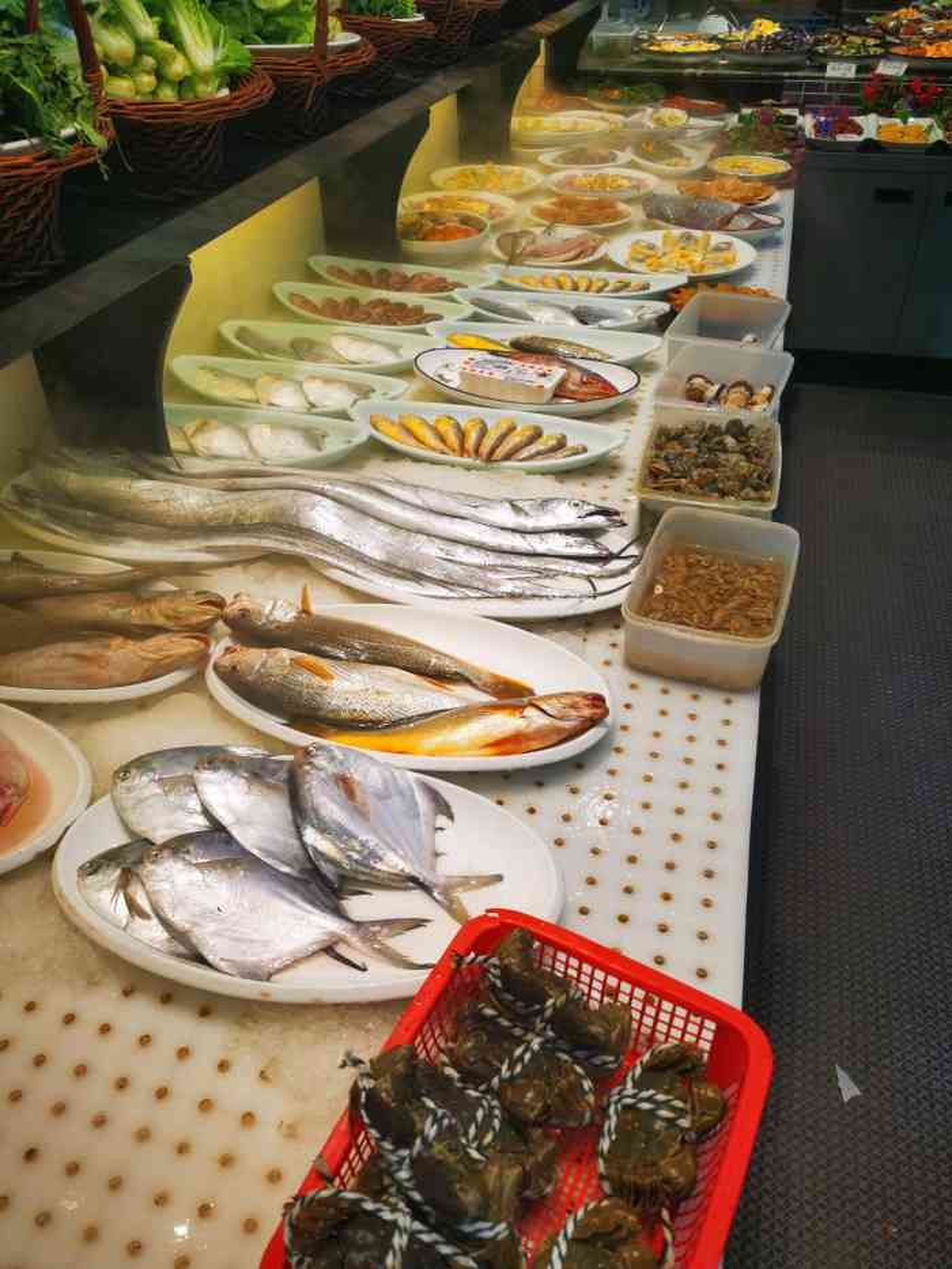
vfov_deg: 65.3
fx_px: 990
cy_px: 634
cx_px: 476
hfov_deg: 51.4
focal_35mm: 27
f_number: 1.6
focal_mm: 5.56
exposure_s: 1/217
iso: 50
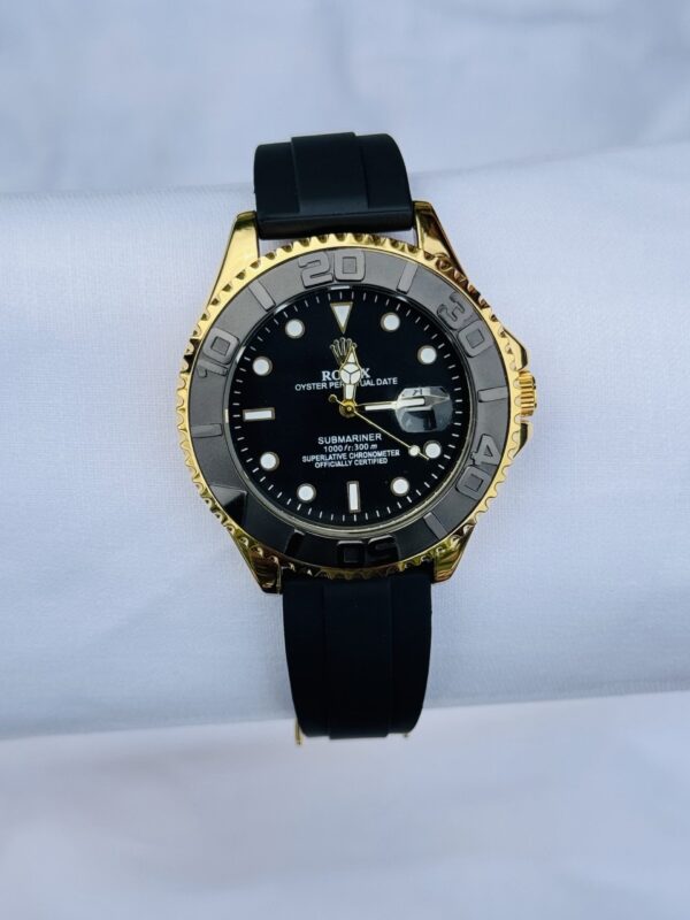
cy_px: 460
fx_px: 1276
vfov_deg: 39.7
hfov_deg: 30.3
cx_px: 345
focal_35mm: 48
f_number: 1.78
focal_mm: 6.76
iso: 64
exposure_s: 1/1597
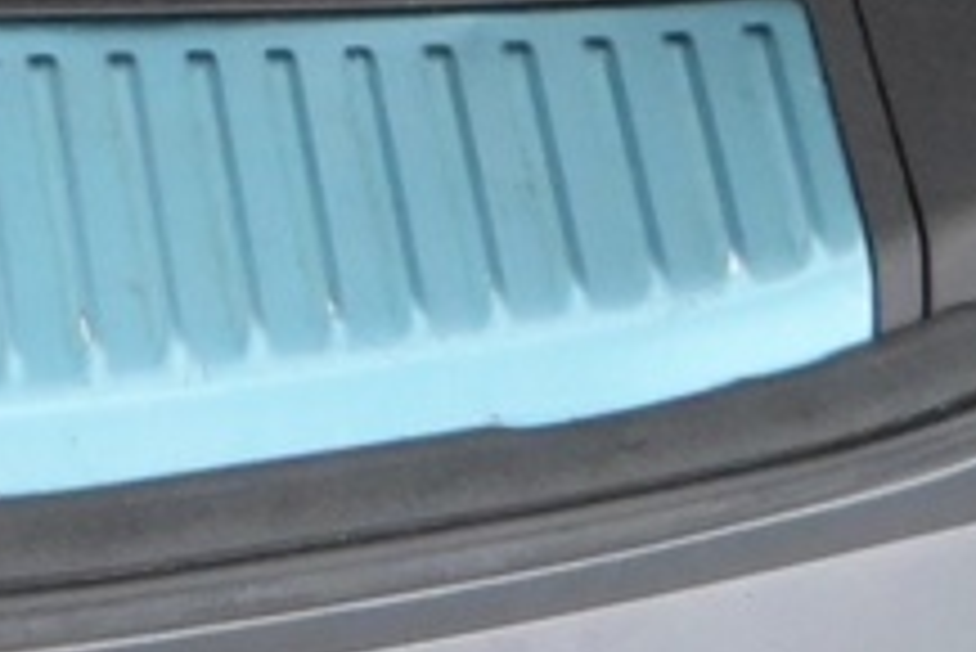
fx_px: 4856
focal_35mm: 179
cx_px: -1178
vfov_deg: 6.7
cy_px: -1488
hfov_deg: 10.3
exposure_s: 1/60
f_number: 4
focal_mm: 16
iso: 2500
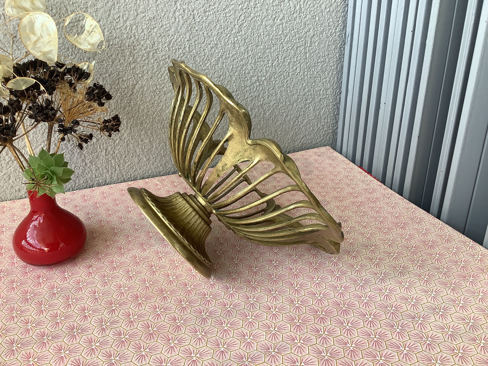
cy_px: 183
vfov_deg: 45.4
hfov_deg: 58.4
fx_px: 437
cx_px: 244
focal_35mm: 31
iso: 40
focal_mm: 3.3
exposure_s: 1/120
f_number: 2.4
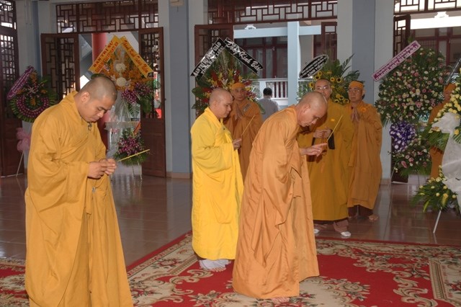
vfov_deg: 30.8
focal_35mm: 44
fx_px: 557
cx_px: 230
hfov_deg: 45.0
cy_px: 154
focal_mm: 29
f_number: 4
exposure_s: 1/60
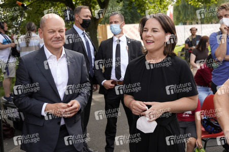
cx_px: 114
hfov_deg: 47.4
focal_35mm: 41
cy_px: 76
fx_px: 261
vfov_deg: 32.6
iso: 250
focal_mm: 41
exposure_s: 1/200
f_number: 6.3
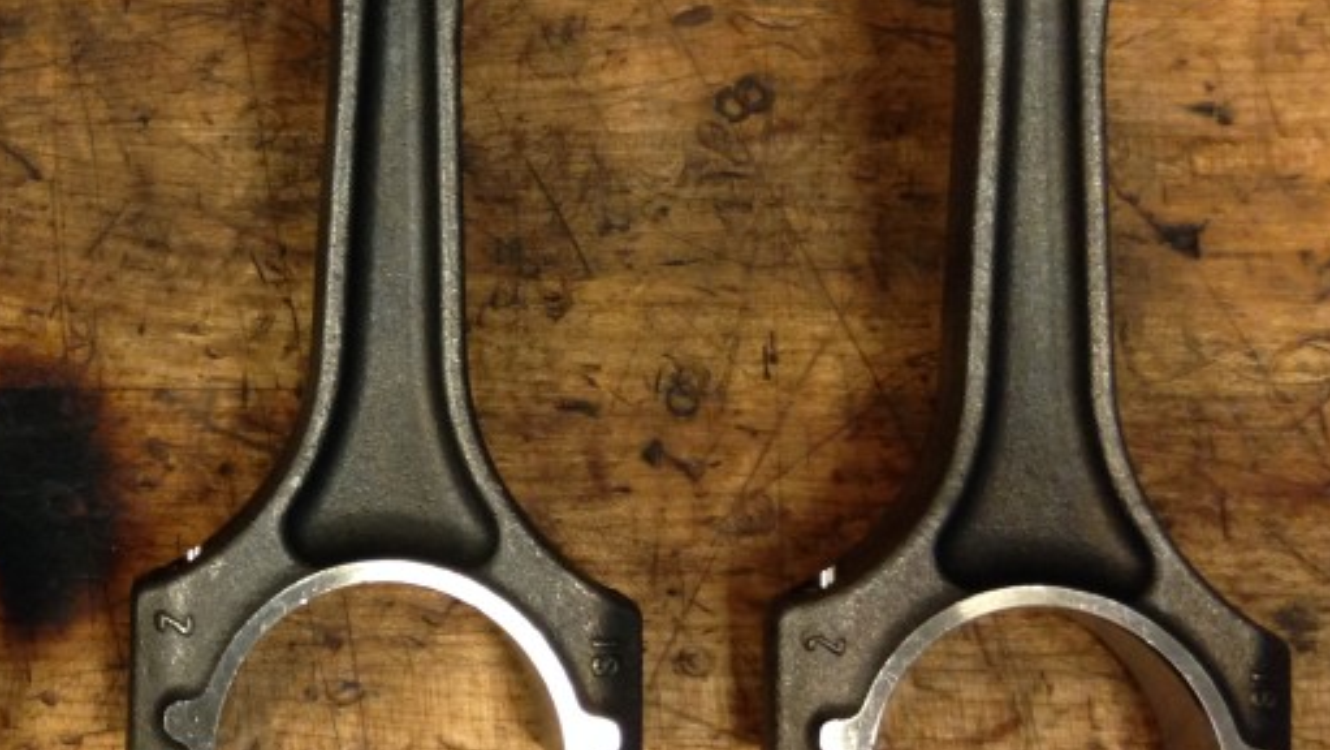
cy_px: 16
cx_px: 130
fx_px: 2540
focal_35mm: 72
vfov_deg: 16.5
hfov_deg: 28.2
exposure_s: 1/20
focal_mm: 4.12
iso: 160
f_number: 2.4
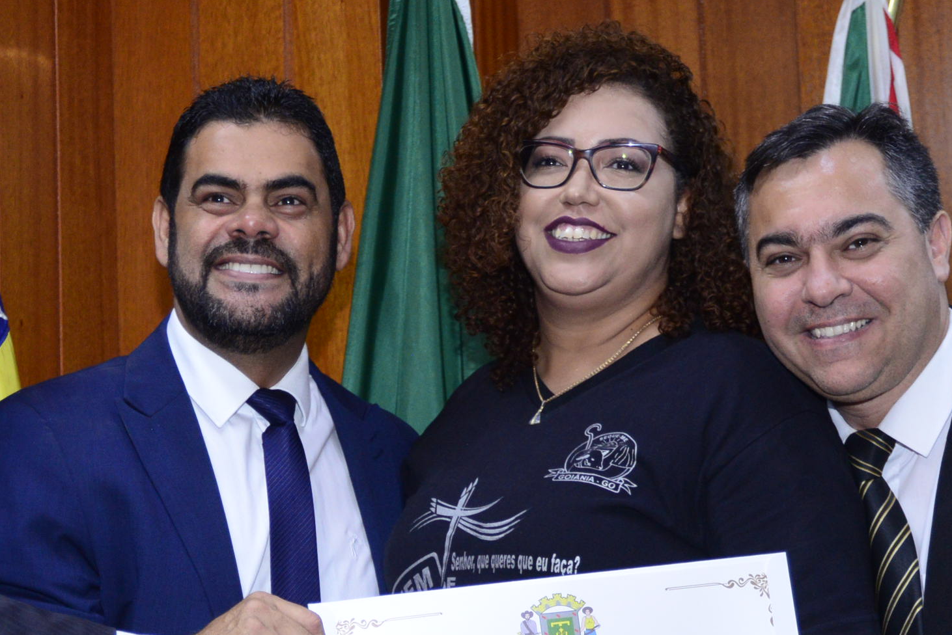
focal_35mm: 107
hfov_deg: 19.1
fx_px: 2831
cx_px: 385
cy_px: 588
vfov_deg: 12.7
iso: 2500
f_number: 4.8
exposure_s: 1/125
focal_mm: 52
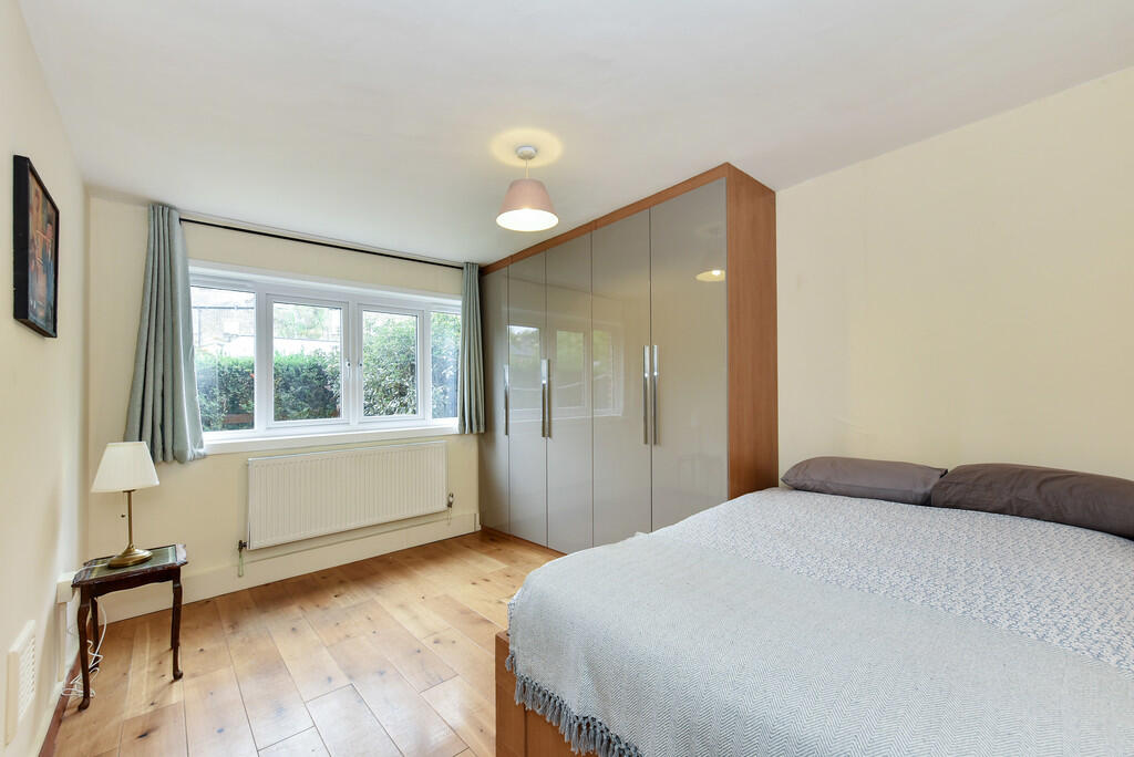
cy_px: 378
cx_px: 567
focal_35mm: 14
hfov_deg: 104.2
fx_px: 441
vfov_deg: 81.3
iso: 320
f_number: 8
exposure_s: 1/20
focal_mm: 14
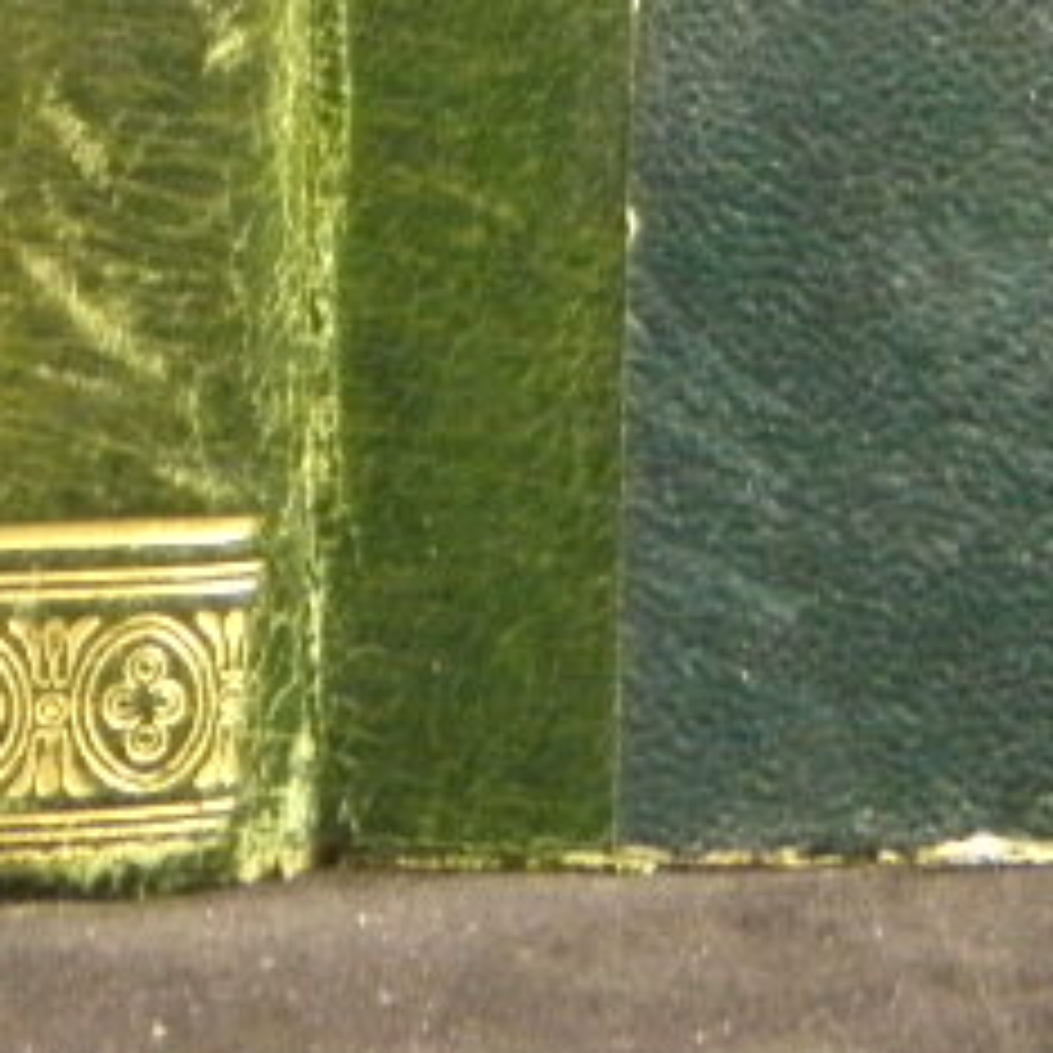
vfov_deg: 7.0
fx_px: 8329
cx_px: 958
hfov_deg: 7.2
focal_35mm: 242
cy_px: -1080
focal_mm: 9.1
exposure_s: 1/6
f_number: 4
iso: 400
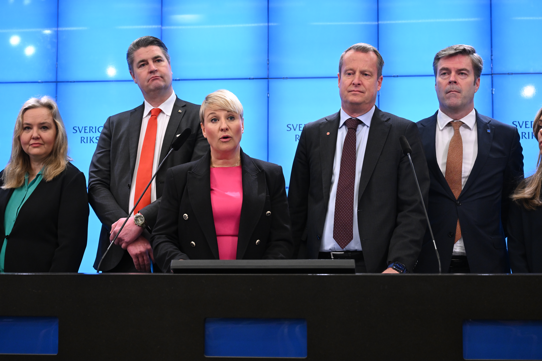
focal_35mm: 52
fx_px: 783
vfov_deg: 26.0
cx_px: 271
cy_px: 180
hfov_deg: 38.2
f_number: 5.6
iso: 2500
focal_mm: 52
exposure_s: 1/200
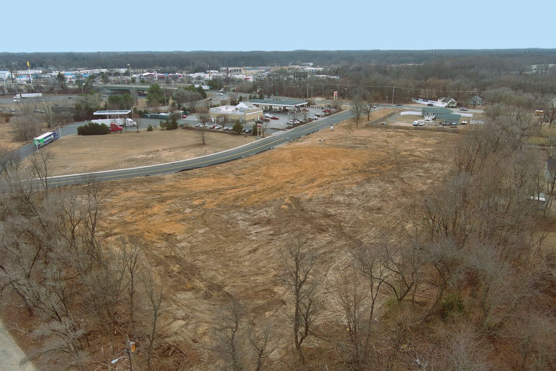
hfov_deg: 63.7
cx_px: 278
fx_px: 448
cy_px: 186
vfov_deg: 45.0
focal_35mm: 29
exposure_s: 1/640
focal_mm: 10.57
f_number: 2.8
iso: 100
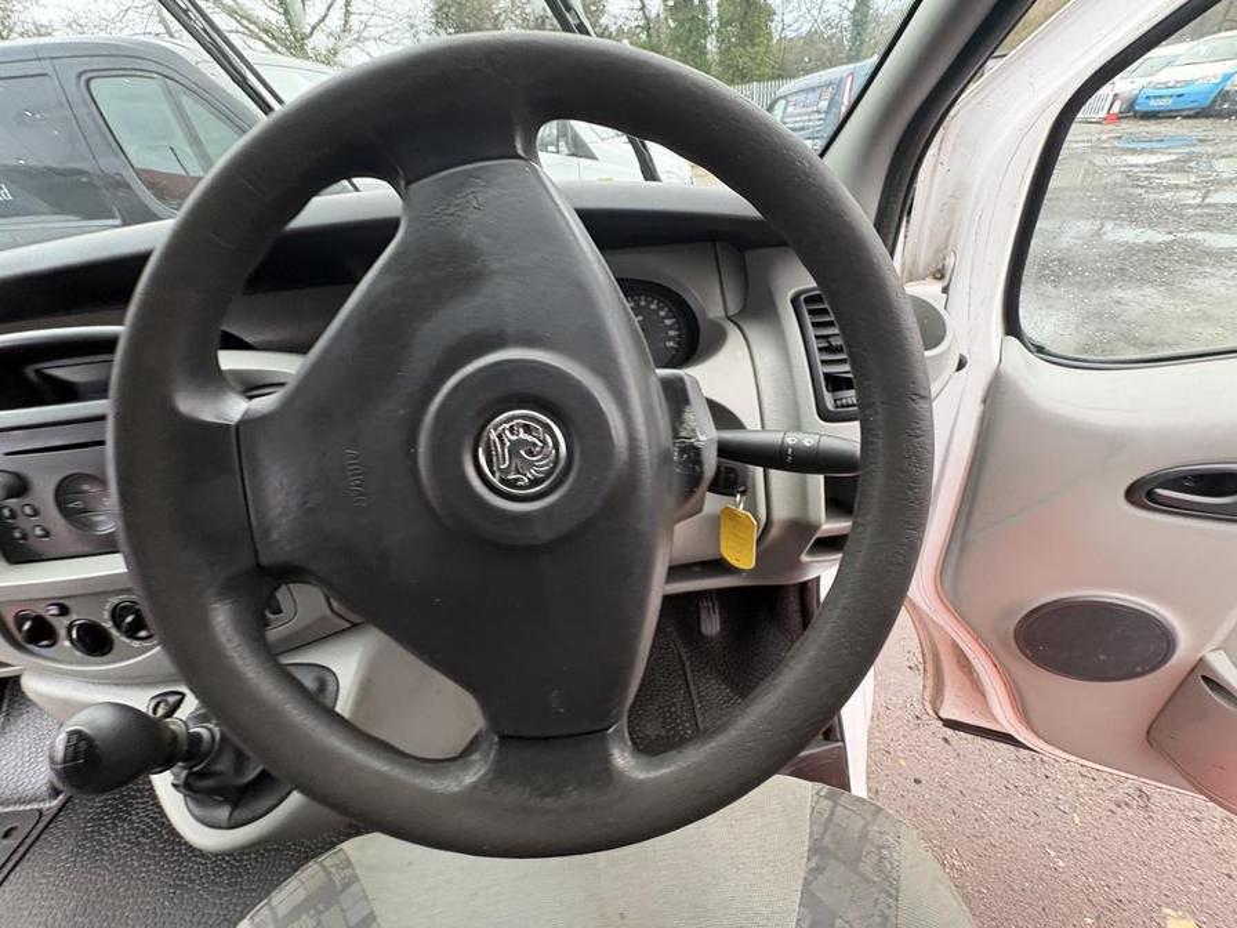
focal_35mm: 14
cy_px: 464
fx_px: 500
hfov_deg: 102.1
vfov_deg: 85.7
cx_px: 618
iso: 200
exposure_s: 1/60
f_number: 2.2
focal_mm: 2.22
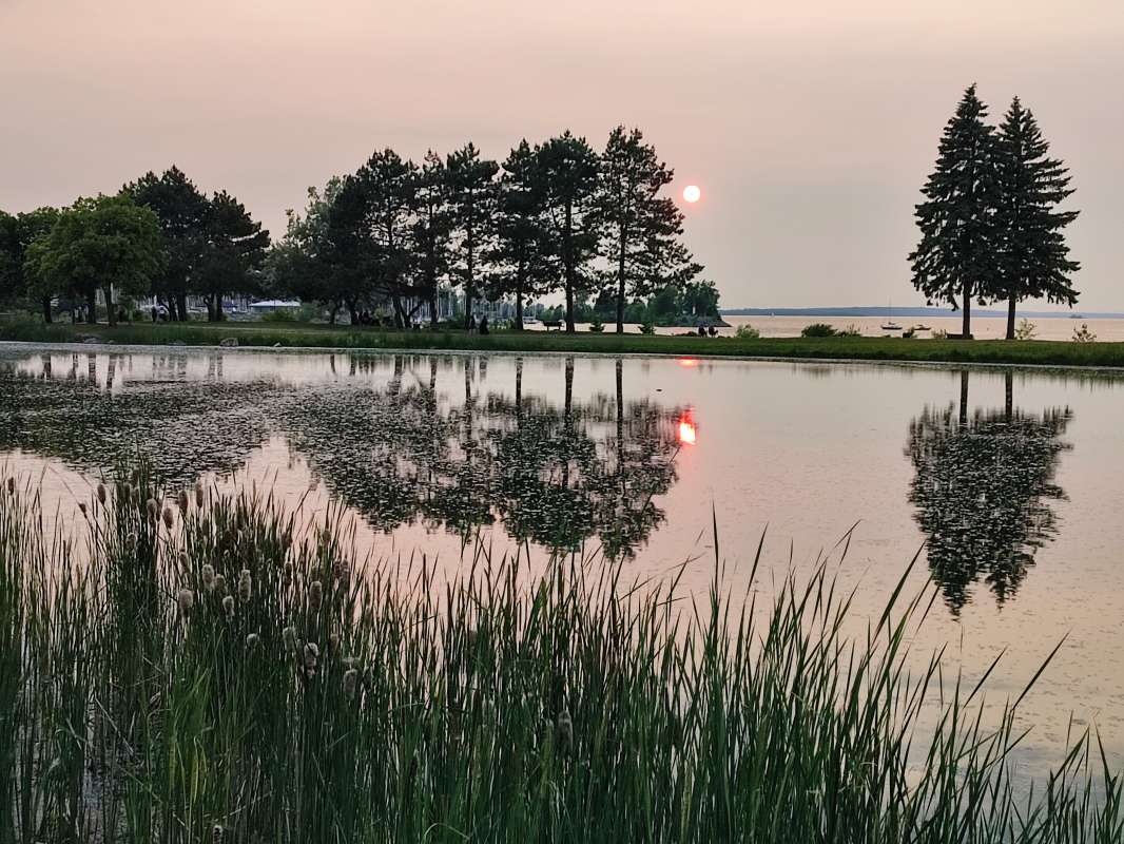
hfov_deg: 71.6
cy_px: 422
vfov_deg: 56.8
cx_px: 562
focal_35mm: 24
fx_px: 779
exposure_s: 1/120
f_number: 1.89
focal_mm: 5.89
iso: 64
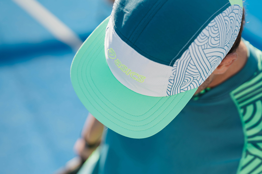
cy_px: 87
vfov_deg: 18.2
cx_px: 131
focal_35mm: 75
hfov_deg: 27.0
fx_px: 546
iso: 100
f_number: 2
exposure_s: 1/2000
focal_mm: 50
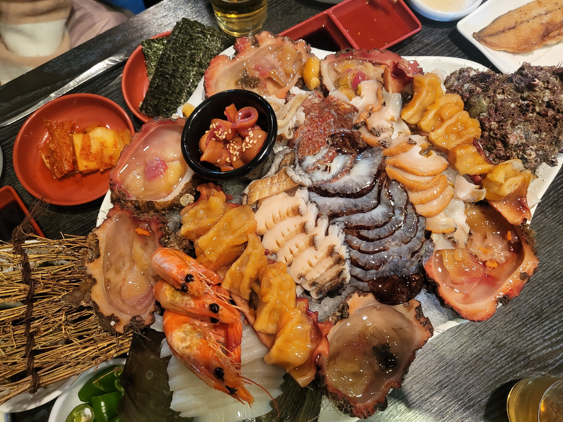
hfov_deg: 67.3
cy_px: 211
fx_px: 423
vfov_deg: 53.1
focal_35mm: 26
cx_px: 282
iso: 320
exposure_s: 1/40
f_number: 1.8
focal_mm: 4.25
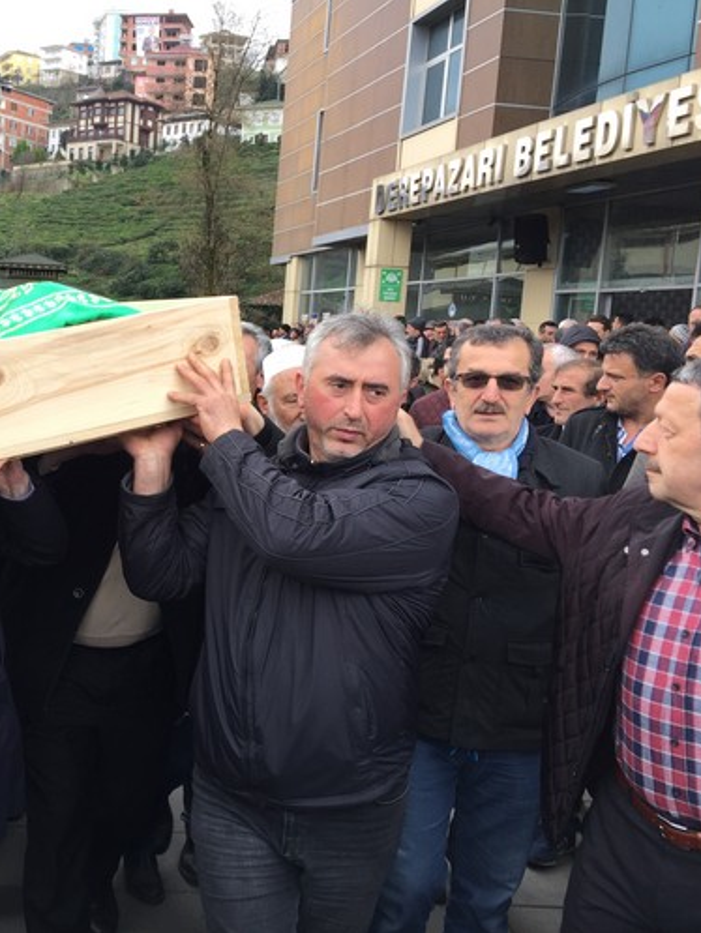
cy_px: 468
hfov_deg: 35.4
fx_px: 1052
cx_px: 116
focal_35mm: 39
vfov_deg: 47.8
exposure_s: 1/189
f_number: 2.2
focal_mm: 4.15
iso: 32
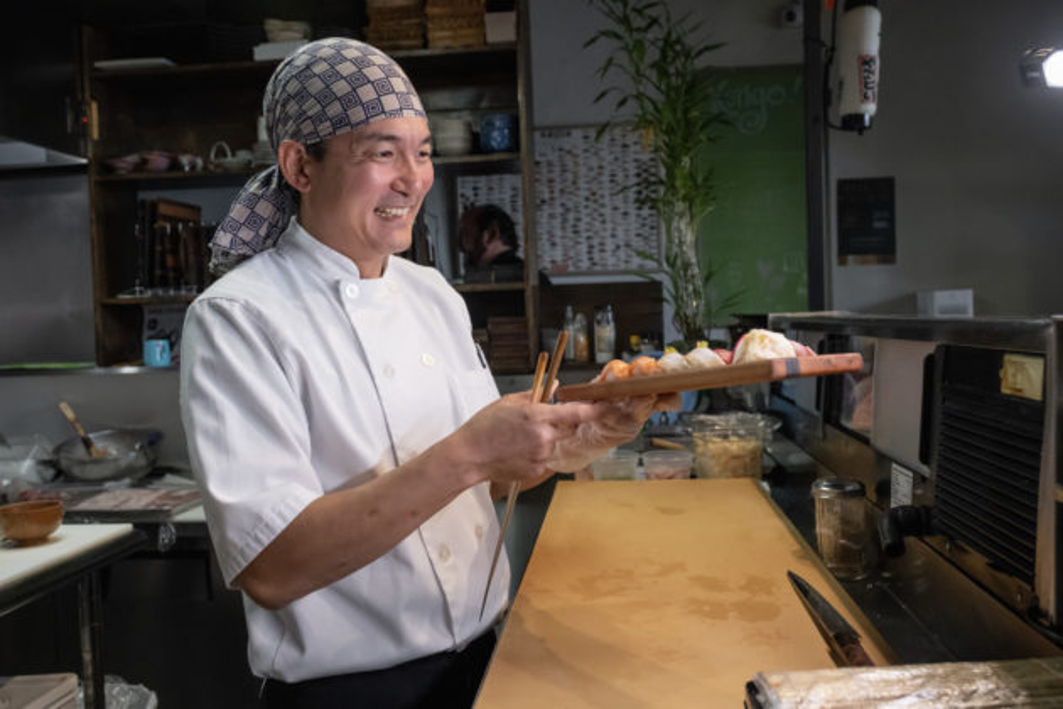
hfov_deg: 61.9
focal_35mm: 30
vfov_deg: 43.6
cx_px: 532
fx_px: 886
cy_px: 354
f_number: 4
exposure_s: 1/500
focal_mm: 20
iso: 2500
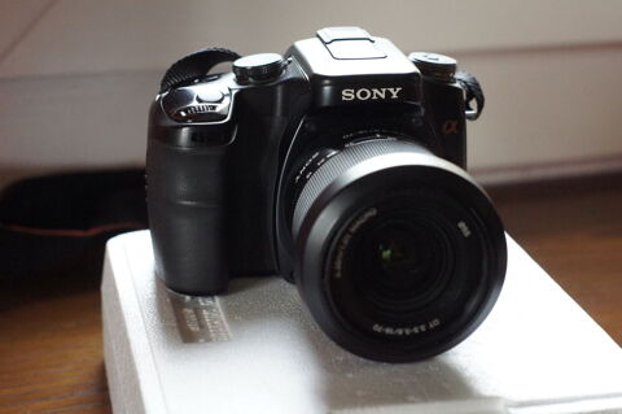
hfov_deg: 27.0
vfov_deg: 18.1
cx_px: 311
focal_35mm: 75
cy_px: 207
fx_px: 1294
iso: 1600
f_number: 5.6
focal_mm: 50
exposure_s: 1/30
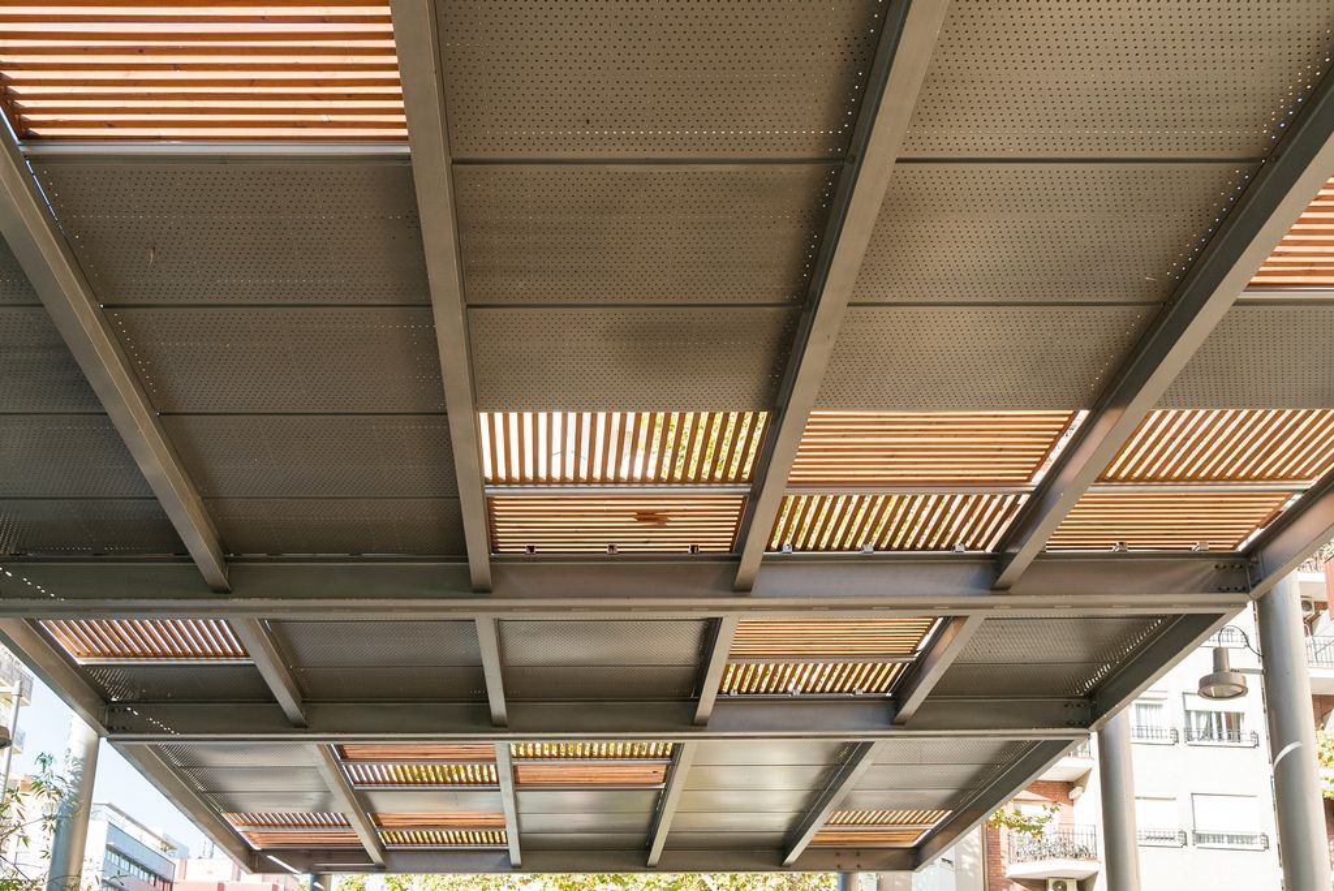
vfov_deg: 36.9
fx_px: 1335
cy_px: 446
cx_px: 667
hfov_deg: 53.1
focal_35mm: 36
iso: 250
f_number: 8
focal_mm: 24
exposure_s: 1/125
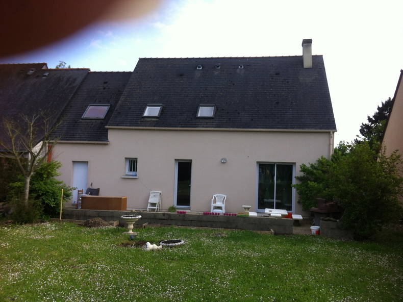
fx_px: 407
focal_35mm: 35
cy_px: 151
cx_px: 202
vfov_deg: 40.7
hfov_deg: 52.6
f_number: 2.8
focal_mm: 3.85
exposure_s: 1/372
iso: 80
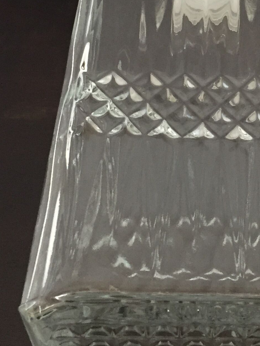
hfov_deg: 18.9
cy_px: 121
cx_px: 250
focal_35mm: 76
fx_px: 761
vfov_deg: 25.5
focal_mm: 4.15
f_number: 2.2
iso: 200
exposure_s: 1/33
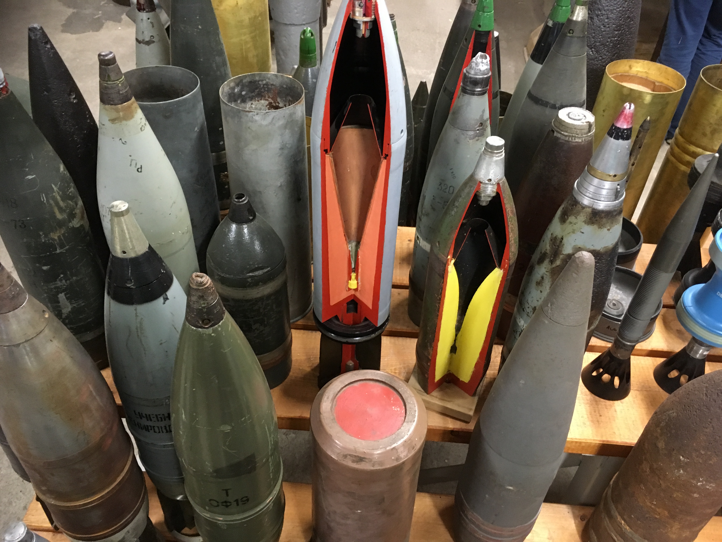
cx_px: 361
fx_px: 605
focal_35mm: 29
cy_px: 271
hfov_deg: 61.7
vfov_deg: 48.2
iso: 200
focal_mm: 4.15
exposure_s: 1/17
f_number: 2.2
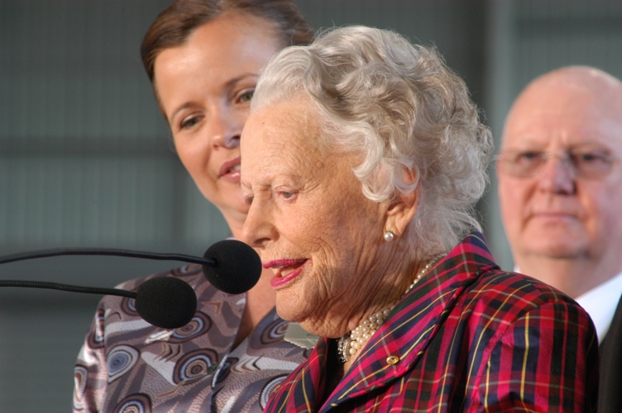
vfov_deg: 4.2
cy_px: 206
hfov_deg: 6.2
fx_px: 5697
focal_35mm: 330
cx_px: 311
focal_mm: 220
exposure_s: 1/40
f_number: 10
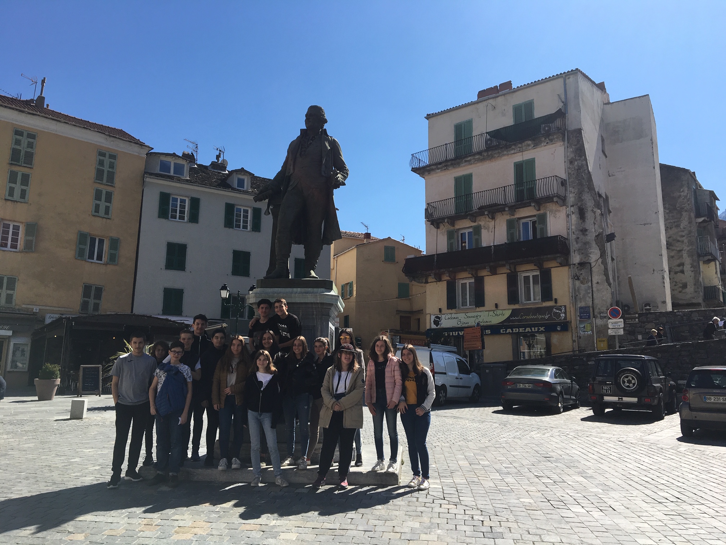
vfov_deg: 48.2
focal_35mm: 29
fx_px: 608
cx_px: 363
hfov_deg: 61.7
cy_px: 272
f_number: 2.2
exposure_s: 1/1672
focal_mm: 4.15
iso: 25
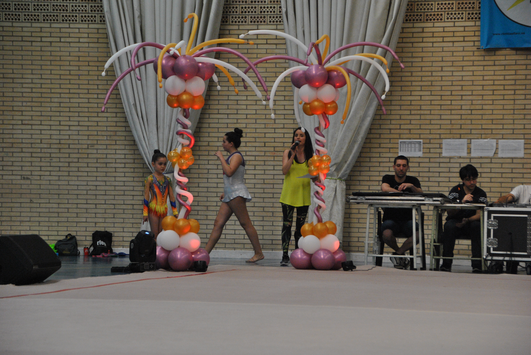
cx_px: 266
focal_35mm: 112
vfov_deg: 12.2
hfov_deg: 18.2
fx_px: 1661
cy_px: 178
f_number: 5.3
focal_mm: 75
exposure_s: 1/320
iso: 800
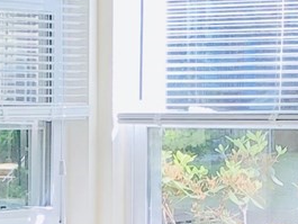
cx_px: 75
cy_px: 450
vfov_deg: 6.7
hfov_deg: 9.1
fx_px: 1860
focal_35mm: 216
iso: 50
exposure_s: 1/120
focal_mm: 3.99
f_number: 1.8
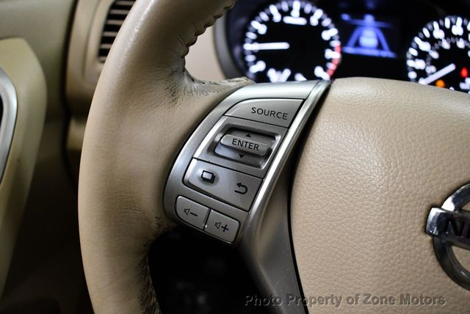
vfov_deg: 36.9
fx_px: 470
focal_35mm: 36
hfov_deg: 53.1
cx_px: 235
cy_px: 157
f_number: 3.5
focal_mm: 18
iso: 1800
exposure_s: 1/125
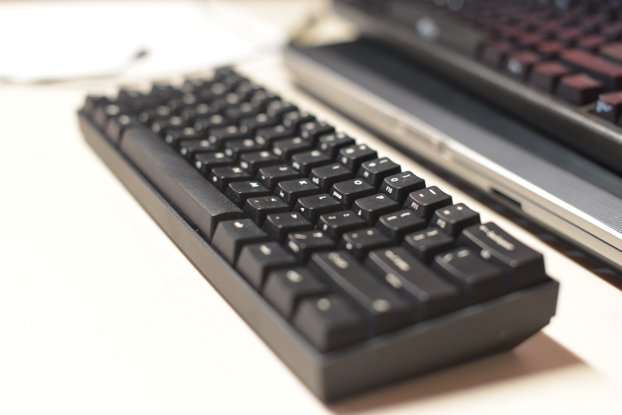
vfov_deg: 27.0
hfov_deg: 39.6
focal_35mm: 50
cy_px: 208
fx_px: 864
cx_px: 311
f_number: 2.8
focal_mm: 50
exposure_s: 1/50
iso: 2000
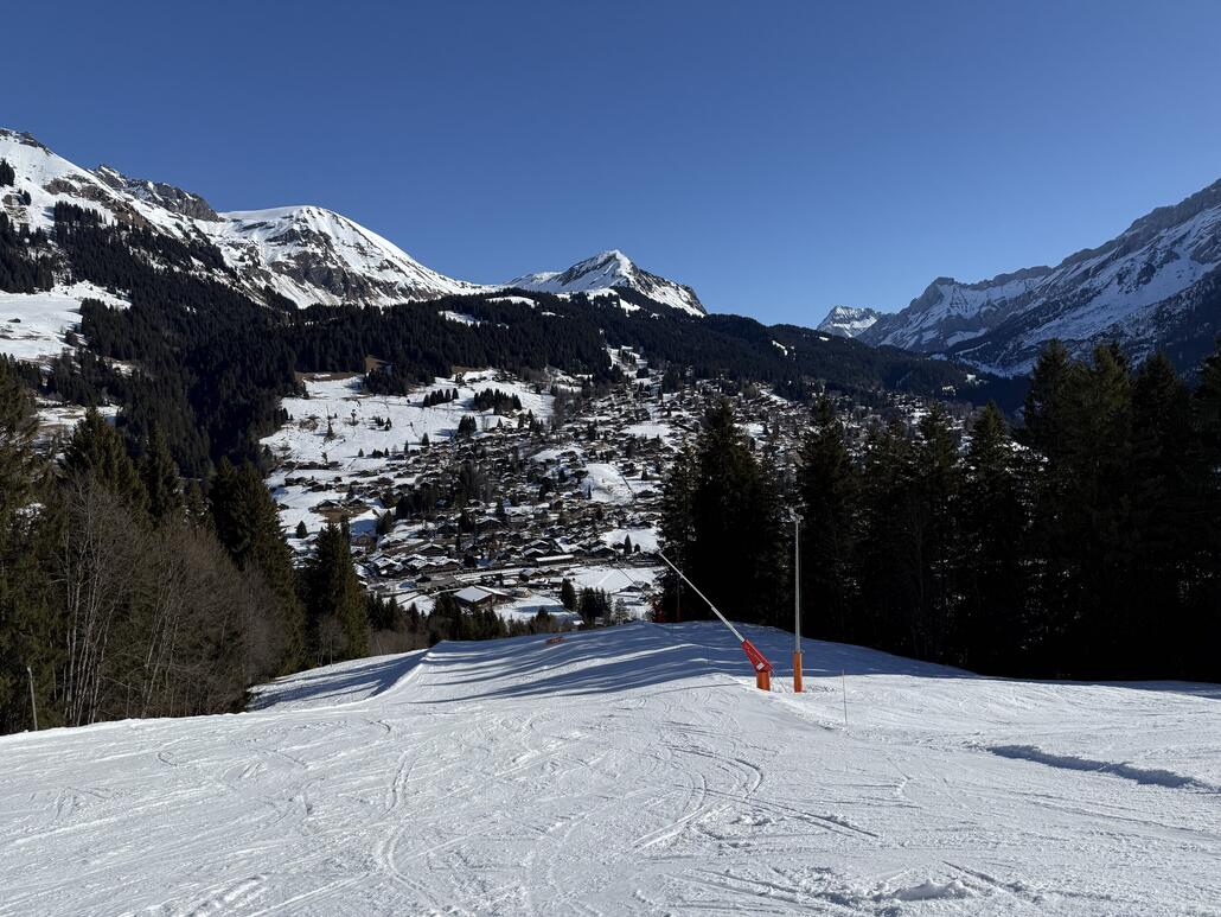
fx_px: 847
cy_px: 458
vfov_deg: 56.8
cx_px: 610
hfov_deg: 71.6
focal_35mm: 24
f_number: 1.78
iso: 80
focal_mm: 6.76
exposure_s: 1/9091
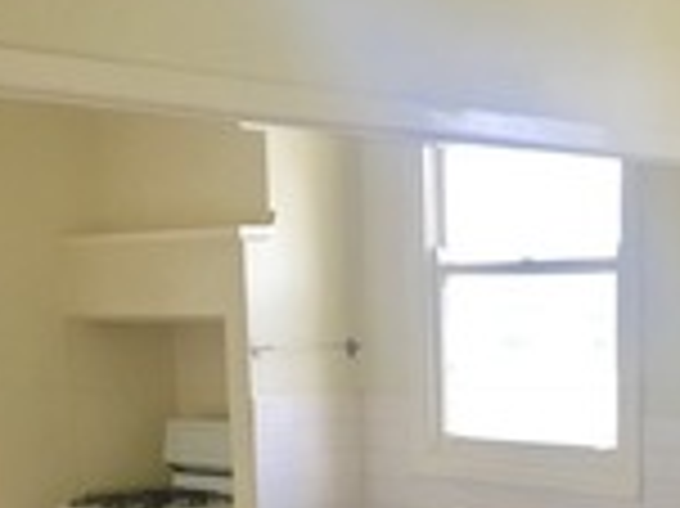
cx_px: 581
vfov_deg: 18.1
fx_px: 1511
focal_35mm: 77
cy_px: 611
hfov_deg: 24.8
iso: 32
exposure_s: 1/33
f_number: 2.2
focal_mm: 4.15
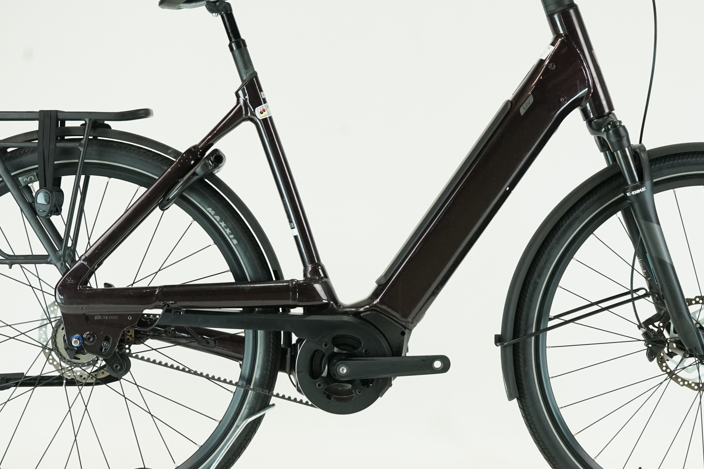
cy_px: 216
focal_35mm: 88
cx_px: 390
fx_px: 1721
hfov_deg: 23.1
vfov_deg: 15.5
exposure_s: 1/200
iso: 2500
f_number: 7.1
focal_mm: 60
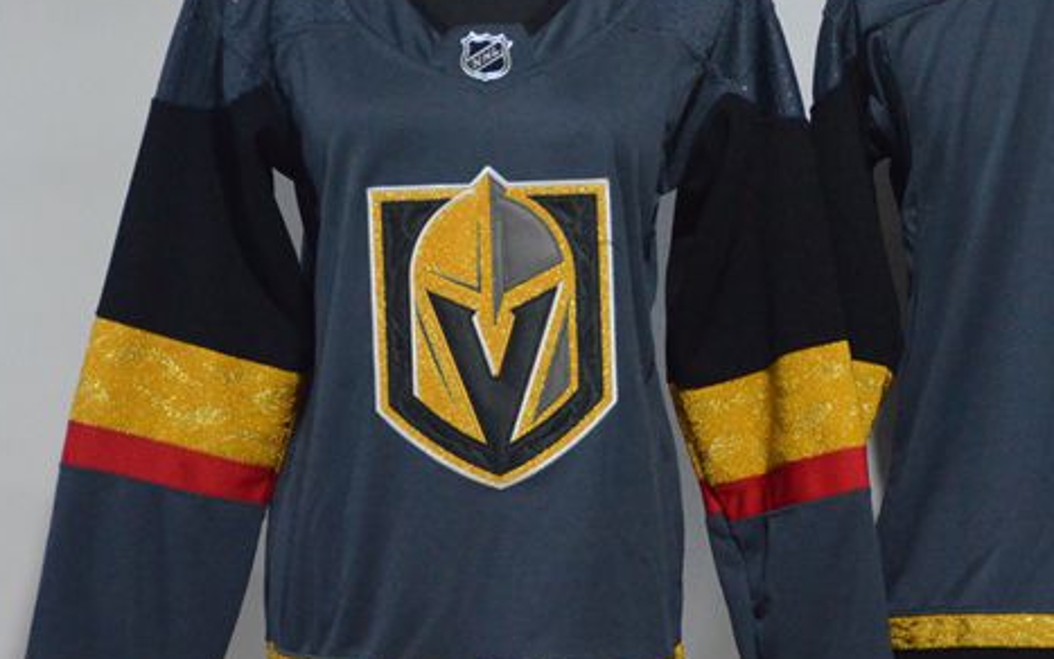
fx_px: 3907
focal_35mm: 136
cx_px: 801
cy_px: 278
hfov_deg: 15.3
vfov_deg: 9.6
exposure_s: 1/50
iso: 4000
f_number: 4.8
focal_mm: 52
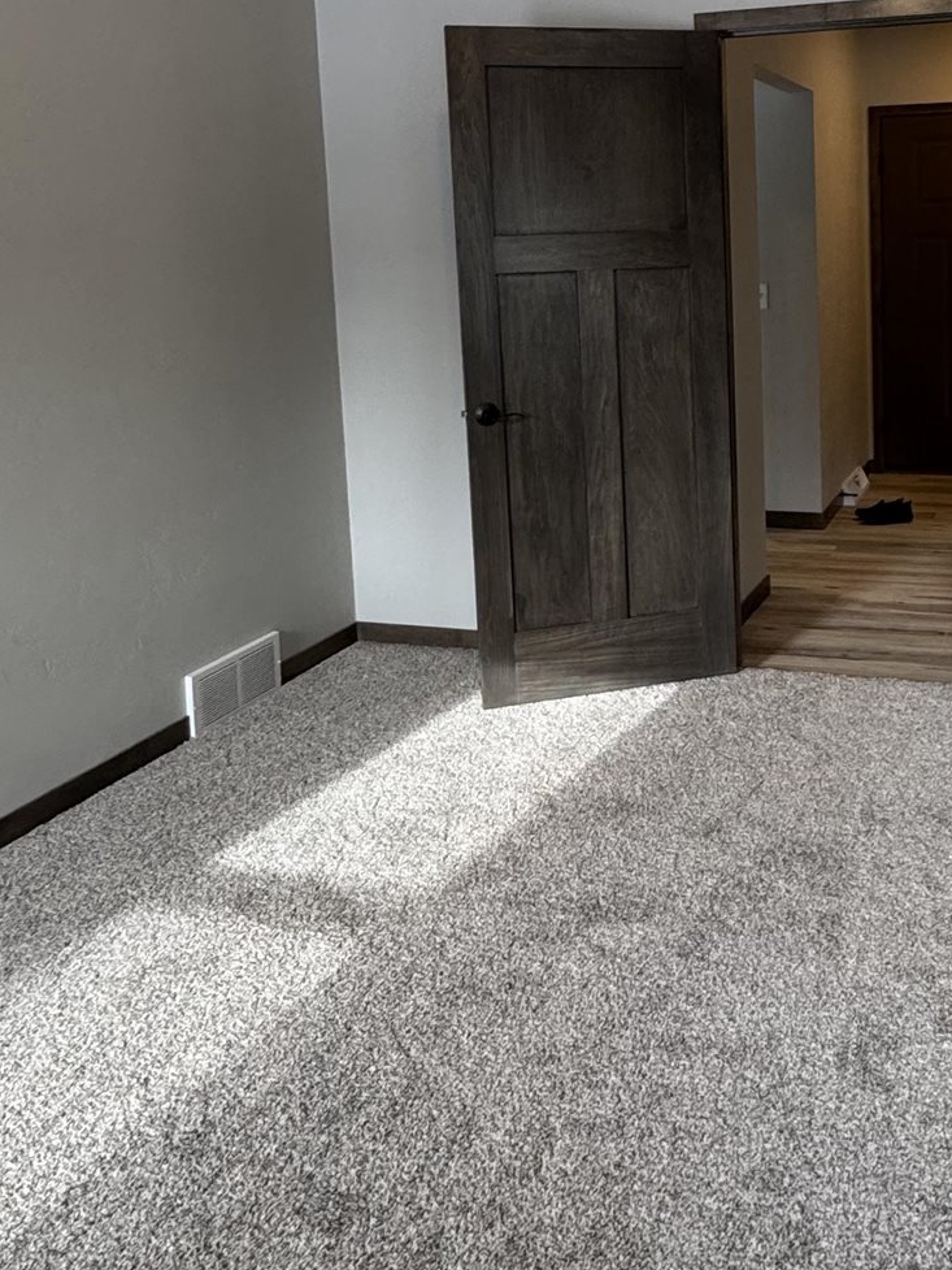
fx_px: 1210
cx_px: 740
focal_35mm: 33
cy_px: 363
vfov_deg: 53.5
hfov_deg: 41.4
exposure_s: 1/120
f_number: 2.2
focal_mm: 2.22
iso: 200
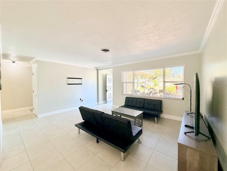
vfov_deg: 85.7
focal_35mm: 14
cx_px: 114
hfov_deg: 102.1
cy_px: 86
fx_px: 92
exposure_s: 1/120
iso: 250
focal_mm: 2.22
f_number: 2.2
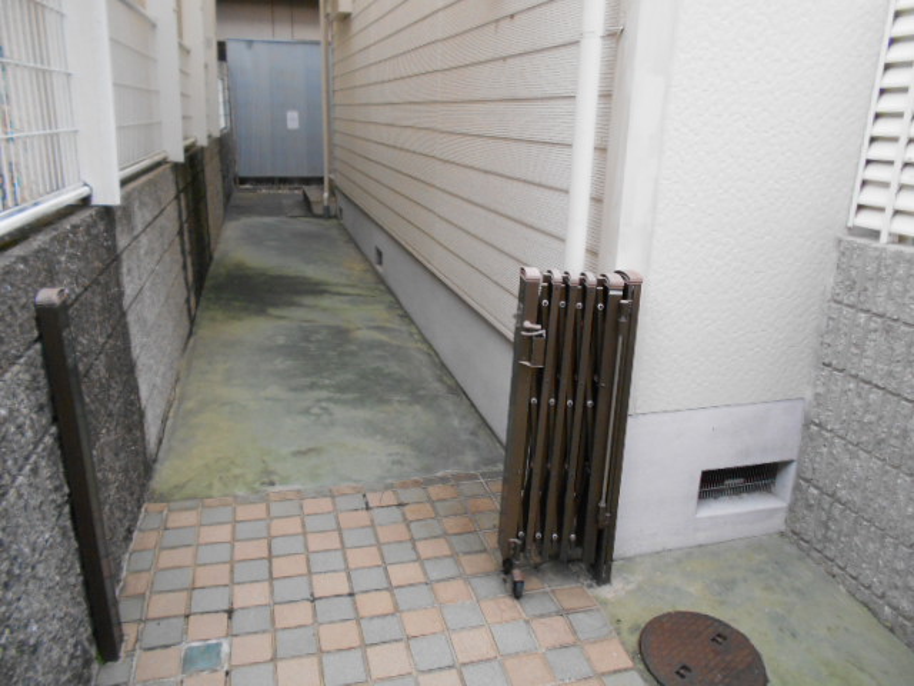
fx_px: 687
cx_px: 457
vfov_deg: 53.1
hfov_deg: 67.3
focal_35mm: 26
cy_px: 343
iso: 360
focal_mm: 4.6
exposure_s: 1/250
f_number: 3.2
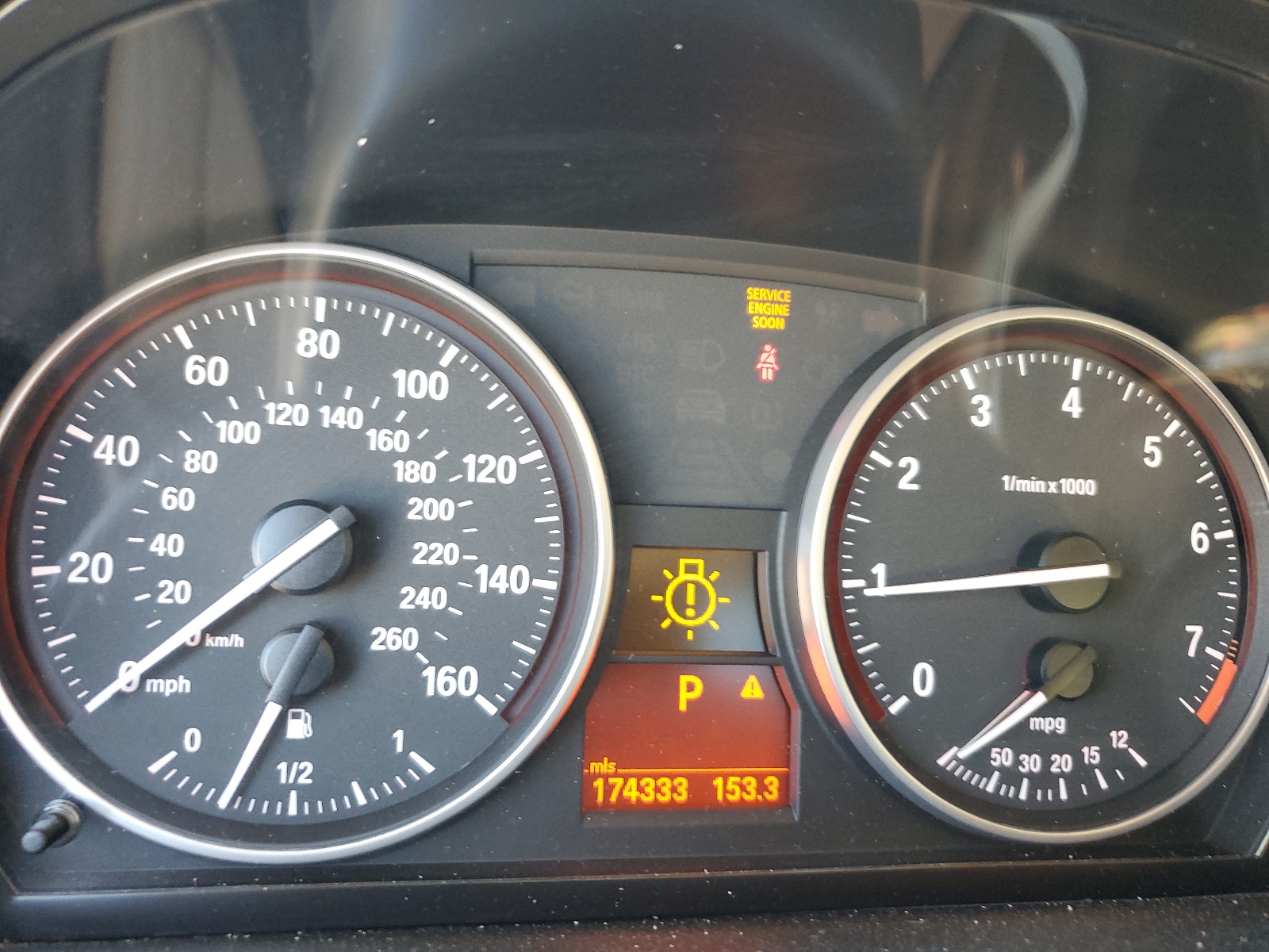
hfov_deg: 67.3
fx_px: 953
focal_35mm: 26
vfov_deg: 53.1
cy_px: 476
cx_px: 634
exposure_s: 1/60.2
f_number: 1.5
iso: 140
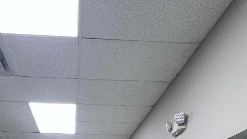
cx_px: 81
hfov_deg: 51.7
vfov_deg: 22.5
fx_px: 249
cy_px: 233
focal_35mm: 38
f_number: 1.8
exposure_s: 1/120
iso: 250
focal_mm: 1.57
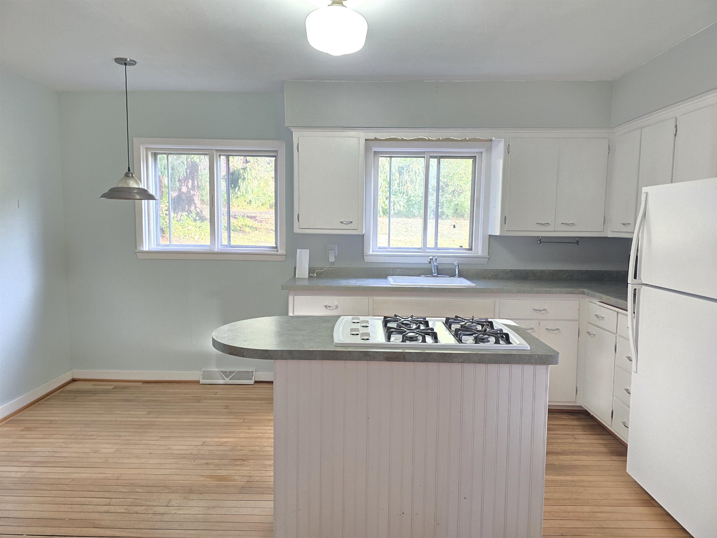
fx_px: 476
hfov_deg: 73.9
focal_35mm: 23
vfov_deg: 58.9
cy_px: 269
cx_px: 358
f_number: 1.7
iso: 200
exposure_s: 1/60
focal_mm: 6.3
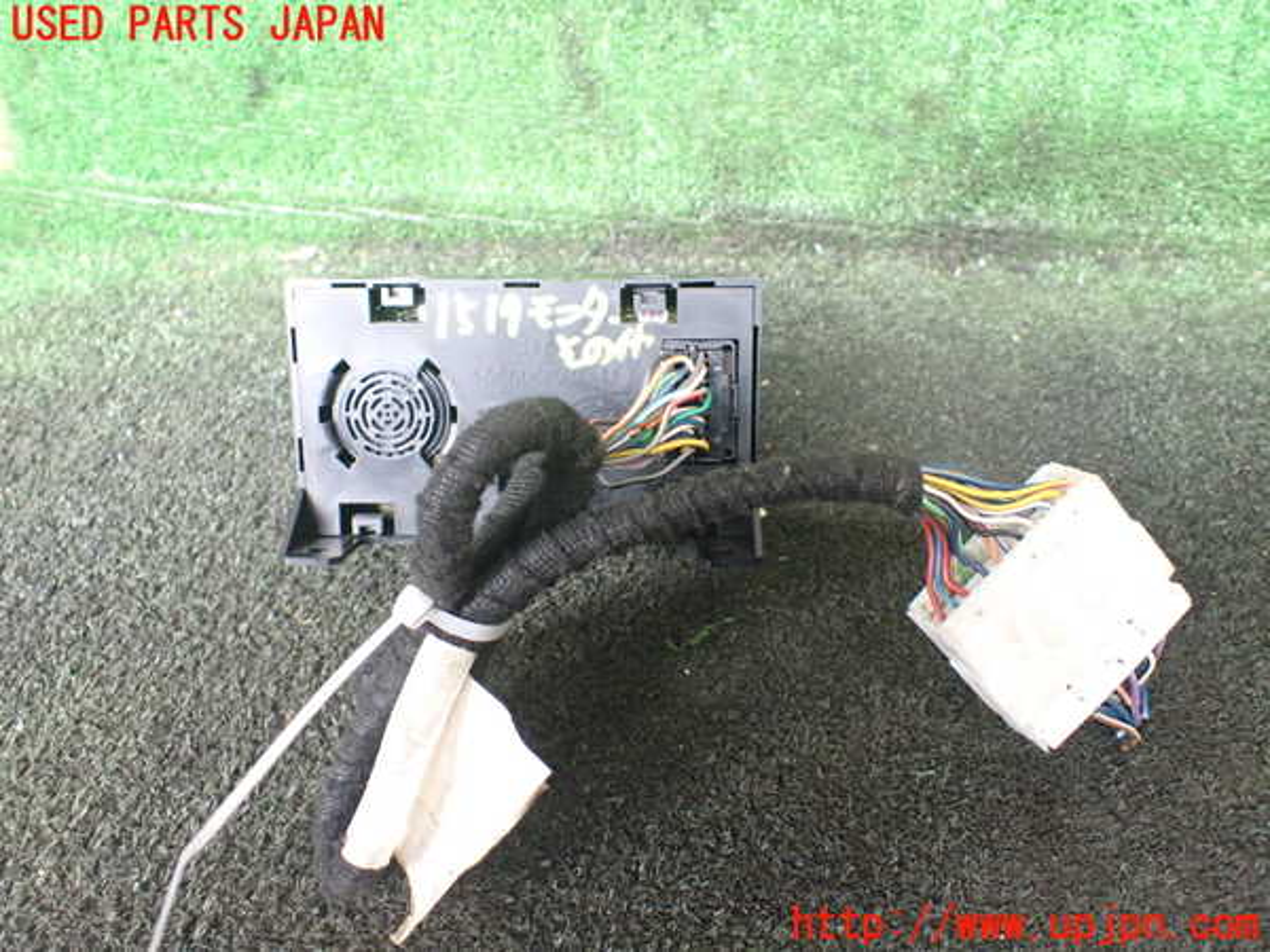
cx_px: 635
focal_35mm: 30
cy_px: 476
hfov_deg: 60.0
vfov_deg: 46.8
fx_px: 1101
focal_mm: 5.4
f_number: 2.3
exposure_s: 1/50
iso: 800
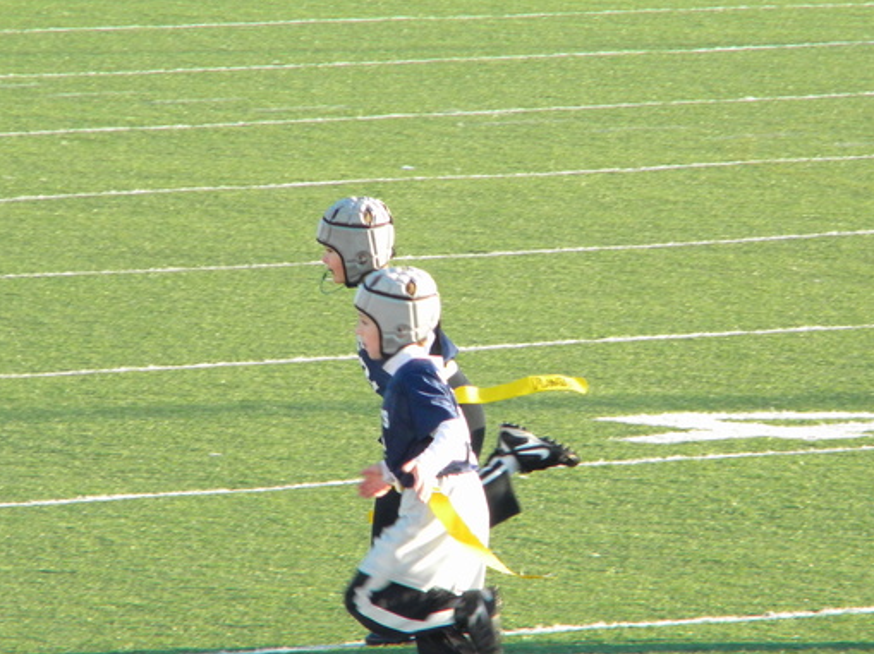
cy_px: 393
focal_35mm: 521
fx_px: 13145
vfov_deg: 2.9
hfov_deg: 3.8
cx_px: 479
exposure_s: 1/260
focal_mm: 75
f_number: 5.4
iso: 219
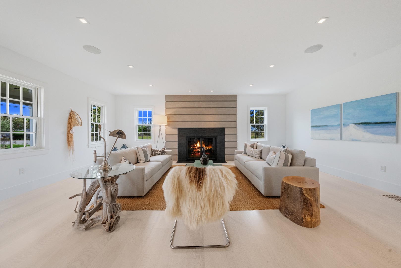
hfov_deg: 112.6
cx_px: 200
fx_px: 134
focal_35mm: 12
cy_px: 134
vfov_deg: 90.0
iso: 12800
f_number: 9
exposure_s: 1/100
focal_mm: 12
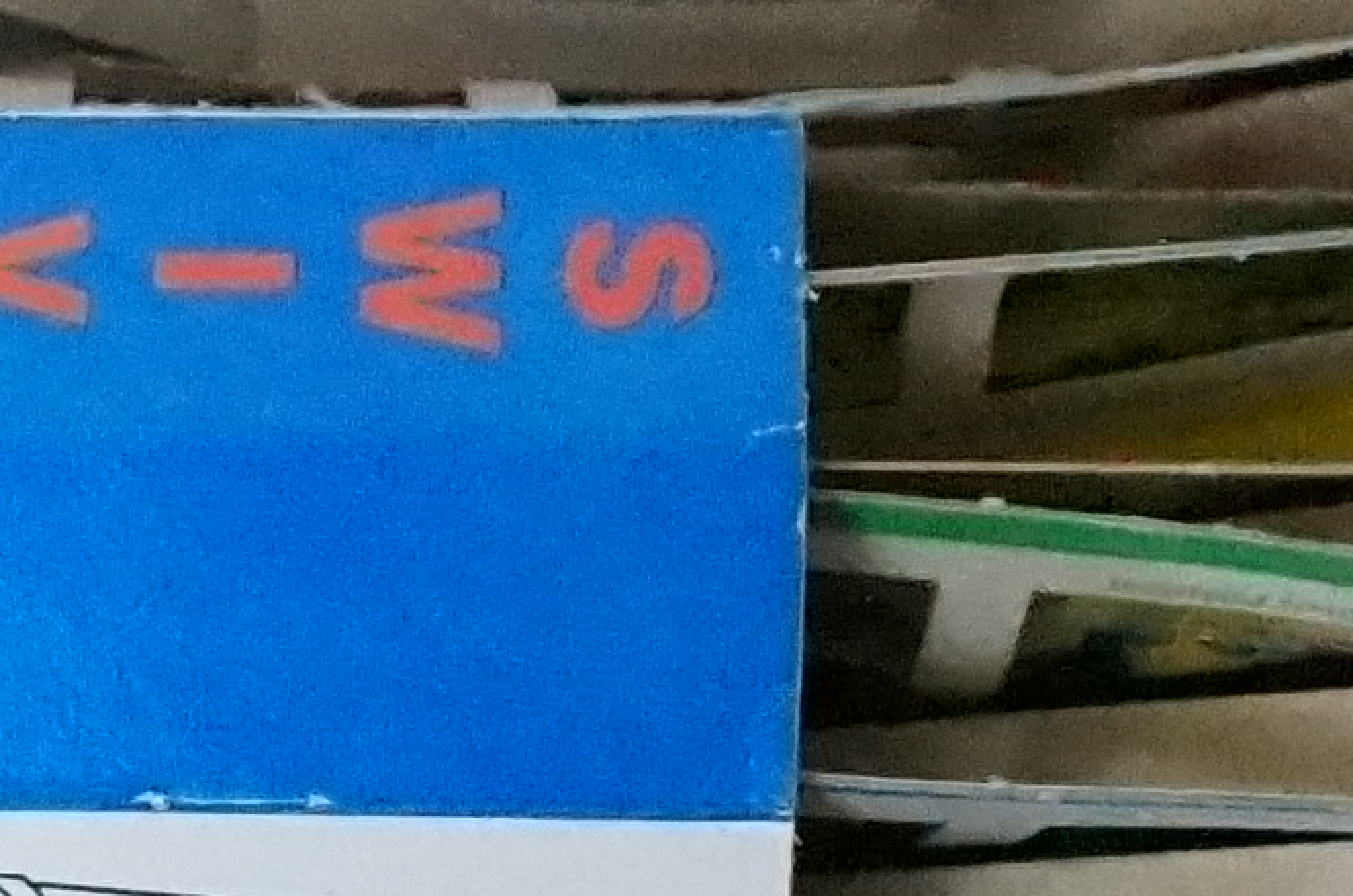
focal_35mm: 155
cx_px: -186
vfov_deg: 8.5
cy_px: 1518
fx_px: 5815
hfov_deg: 13.0
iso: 12800
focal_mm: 20
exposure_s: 1/500
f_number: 6.3
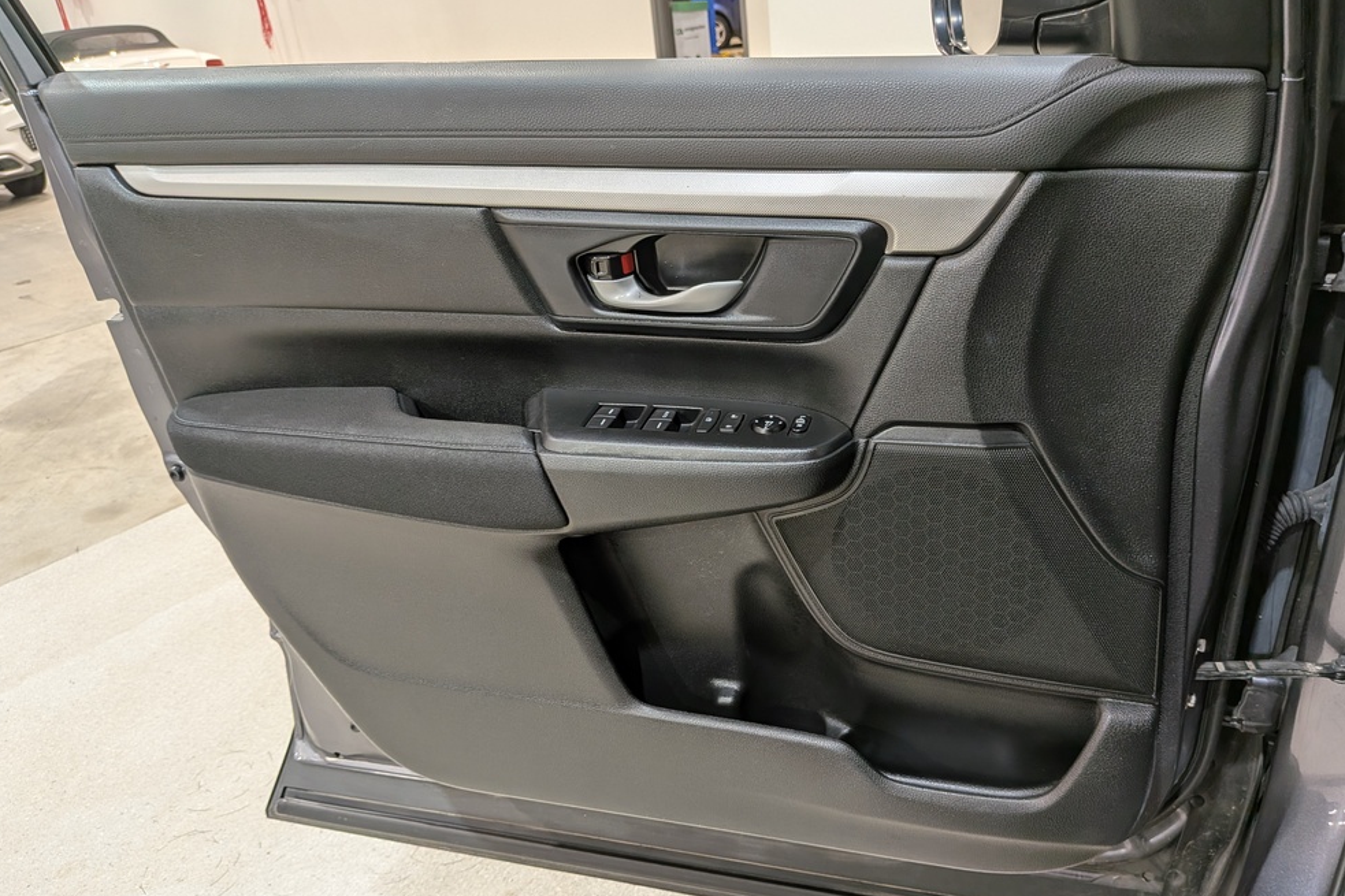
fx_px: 971
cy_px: 490
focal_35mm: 26
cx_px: 696
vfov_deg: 49.5
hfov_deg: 69.4
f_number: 1.7
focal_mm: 4.53
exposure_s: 1/33.3
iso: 37
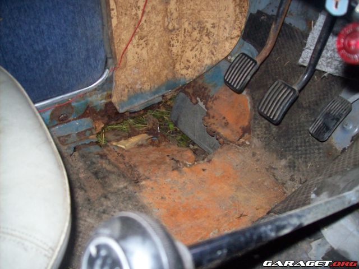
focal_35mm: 36
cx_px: 180
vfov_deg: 39.7
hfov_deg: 51.4
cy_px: 134
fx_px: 373
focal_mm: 6
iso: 200
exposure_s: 1/64
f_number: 2.7
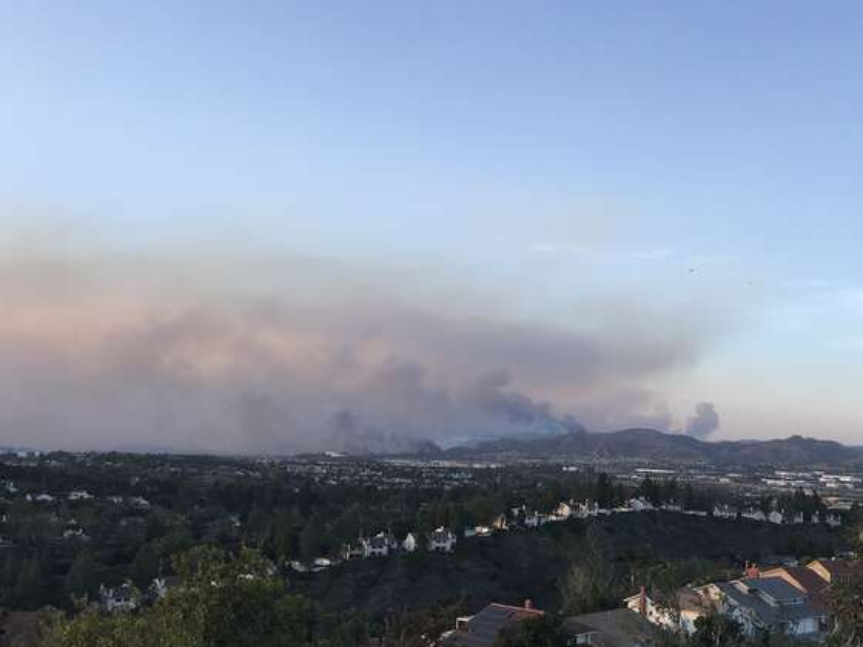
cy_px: 308
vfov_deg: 36.0
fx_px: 997
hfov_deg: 46.2
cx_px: 567
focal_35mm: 40
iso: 20
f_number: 1.8
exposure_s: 1/840
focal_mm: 3.99
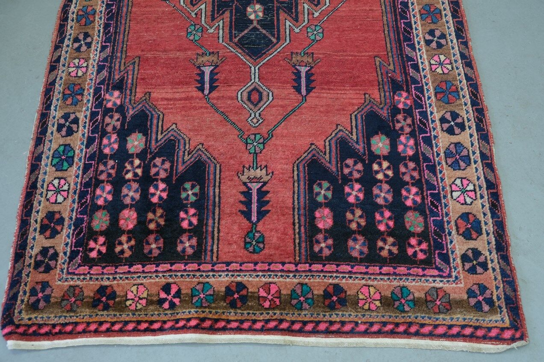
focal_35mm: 36
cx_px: 272
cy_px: 181
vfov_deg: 36.9
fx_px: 544
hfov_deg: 53.1
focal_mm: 24.3
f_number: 3.2
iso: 500
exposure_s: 1/34
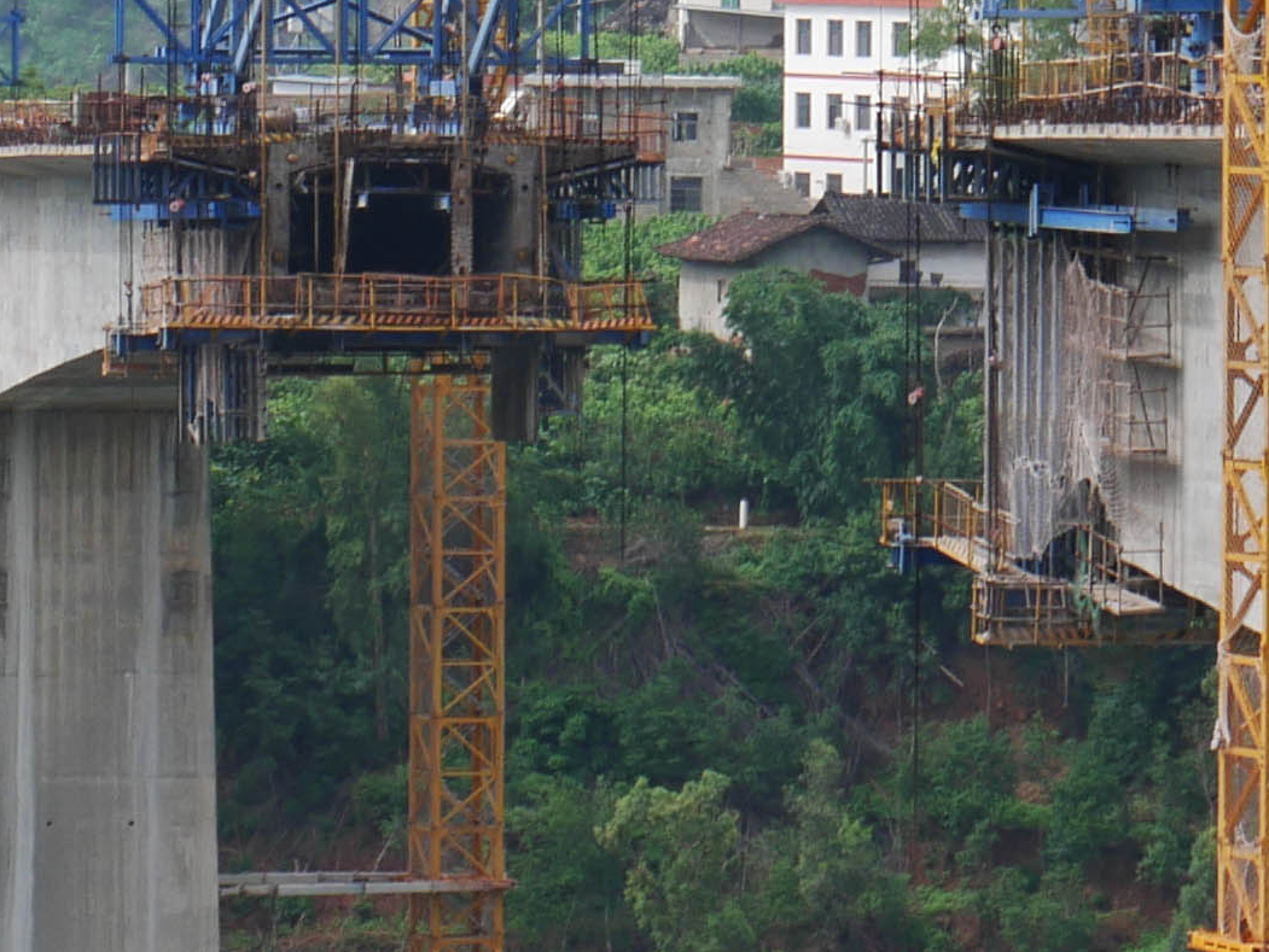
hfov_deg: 5.4
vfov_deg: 4.1
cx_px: 933
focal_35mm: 367
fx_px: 13459
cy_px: 151
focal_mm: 42
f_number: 8
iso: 200
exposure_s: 1/320
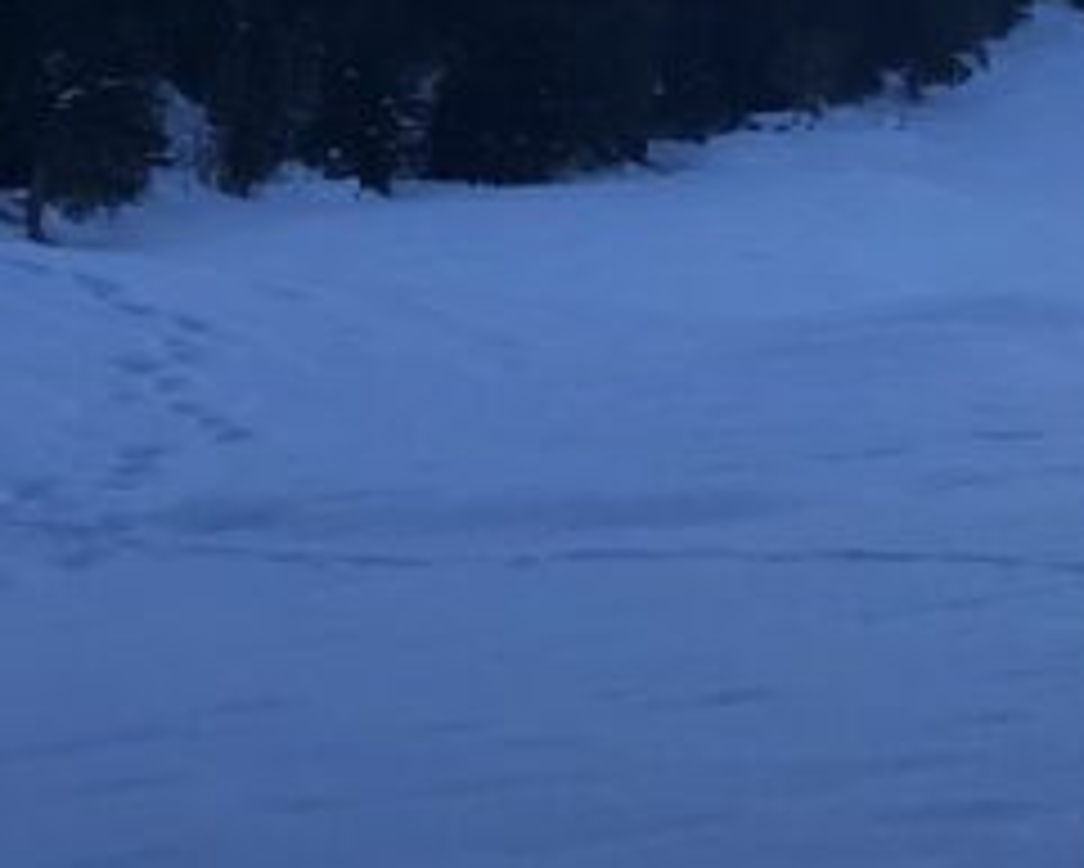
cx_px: 720
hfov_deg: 16.5
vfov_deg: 12.6
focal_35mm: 116
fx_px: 3723
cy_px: -481
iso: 20
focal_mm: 4
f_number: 1.8
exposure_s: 1/1548
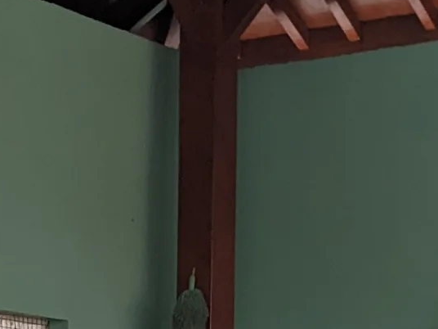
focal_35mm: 151
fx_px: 1911
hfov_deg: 13.1
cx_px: 169
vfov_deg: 9.5
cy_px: 525
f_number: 1.8
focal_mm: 4.44
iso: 46
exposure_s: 1/546
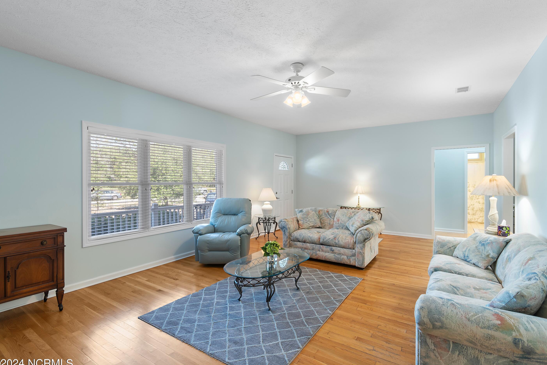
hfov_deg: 96.7
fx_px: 243
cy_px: 186
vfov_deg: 73.7
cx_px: 283
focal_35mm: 16
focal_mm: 10
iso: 100
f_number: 4.5
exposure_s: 1/3
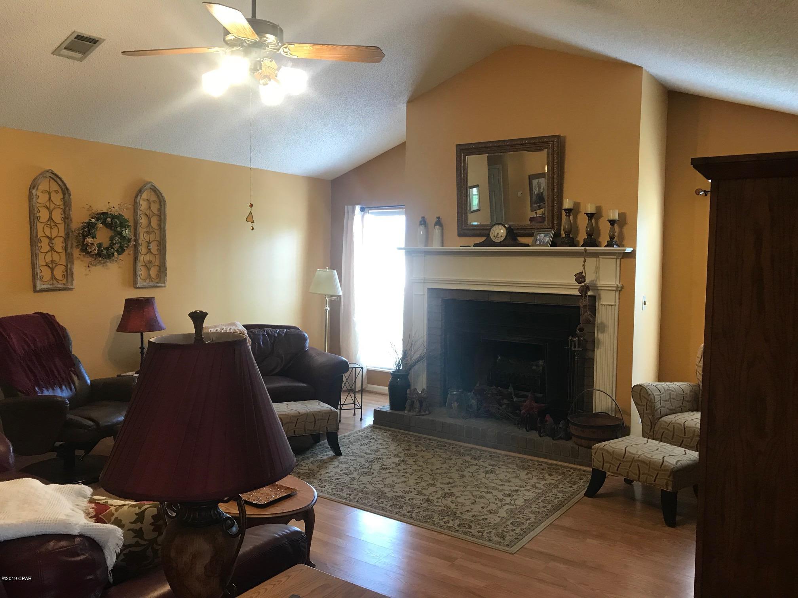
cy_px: 299
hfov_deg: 63.4
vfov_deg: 49.7
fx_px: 645
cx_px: 399
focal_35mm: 28
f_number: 1.8
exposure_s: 1/17
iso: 40
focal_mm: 3.99
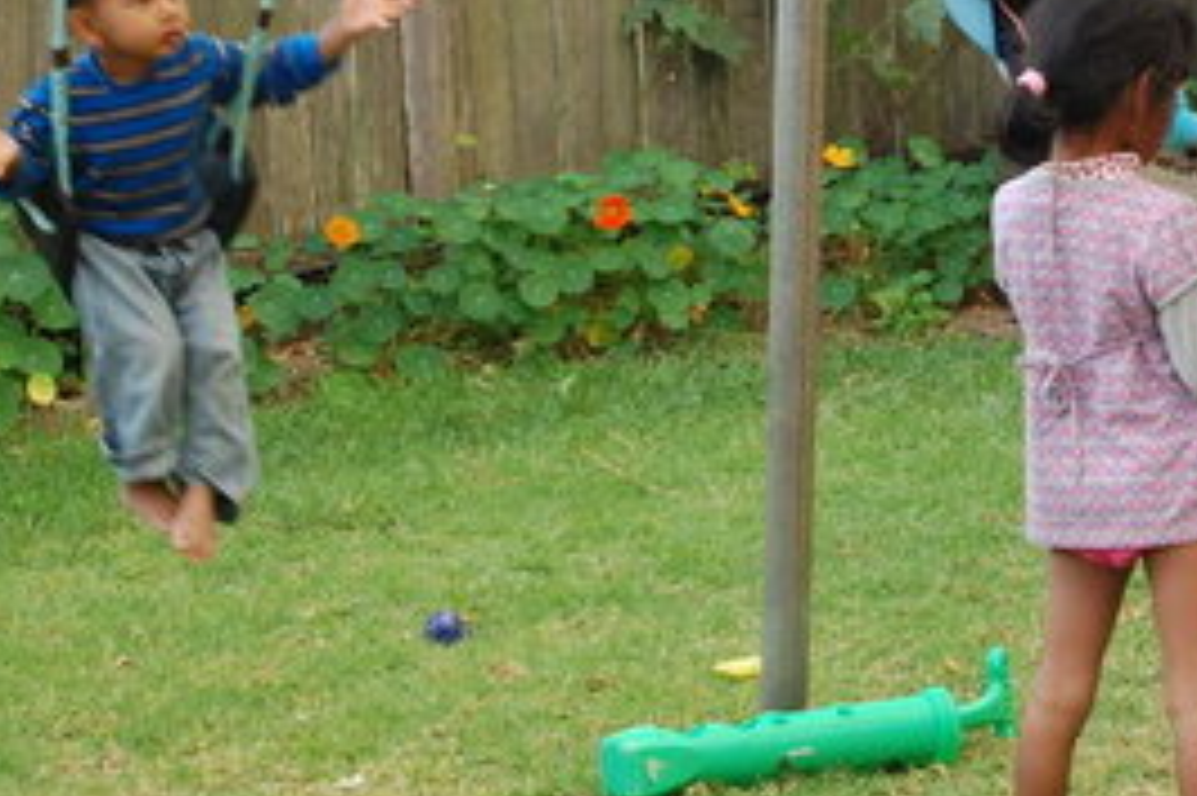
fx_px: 6586
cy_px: 148
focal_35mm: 198
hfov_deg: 10.4
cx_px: 765
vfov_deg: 6.9
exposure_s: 1/100
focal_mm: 55
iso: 400
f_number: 5.6
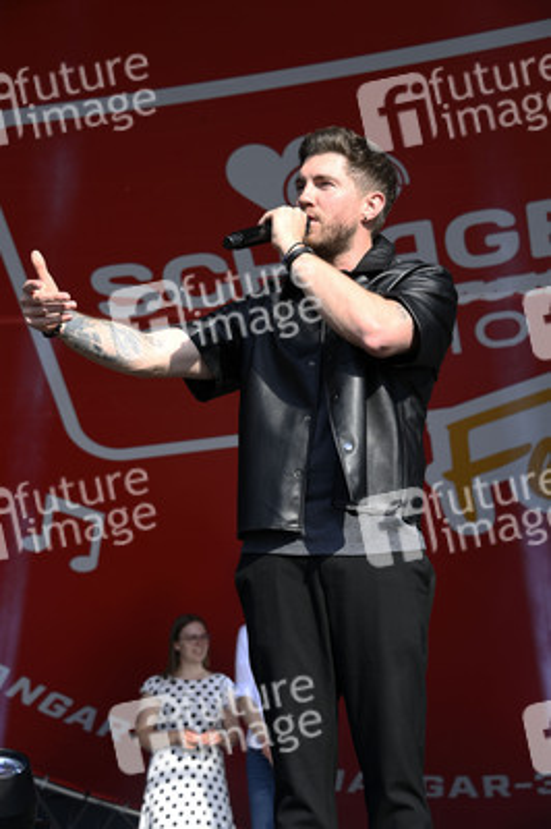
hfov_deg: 16.6
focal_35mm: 82
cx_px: 276
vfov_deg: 24.8
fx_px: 1886
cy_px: 414
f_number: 6.3
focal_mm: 82
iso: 400
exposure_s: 1/160
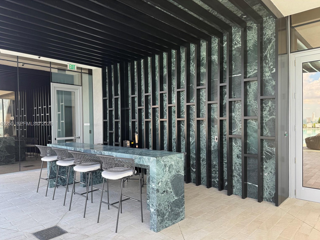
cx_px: 154
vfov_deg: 54.9
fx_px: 231
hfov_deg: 69.4
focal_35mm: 25
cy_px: 124
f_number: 1.78
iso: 80
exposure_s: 1/445
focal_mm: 6.76
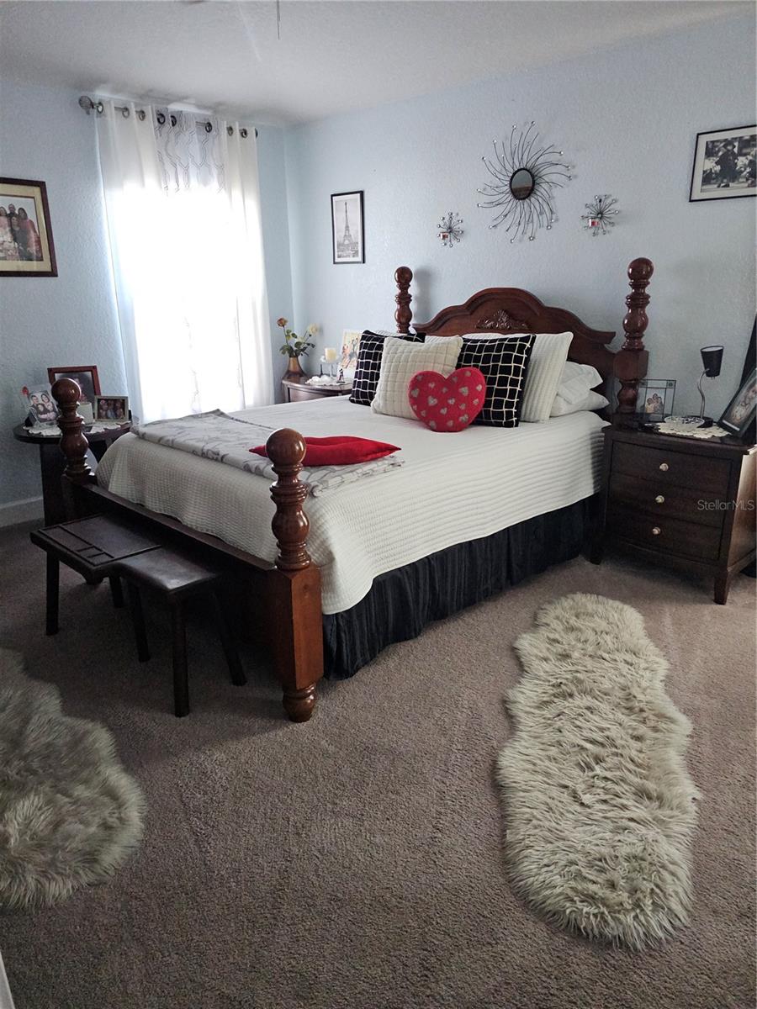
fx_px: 671
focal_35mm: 23
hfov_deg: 58.9
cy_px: 504
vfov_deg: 73.9
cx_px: 378
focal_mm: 6.3
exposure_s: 1/120
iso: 800
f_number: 1.7
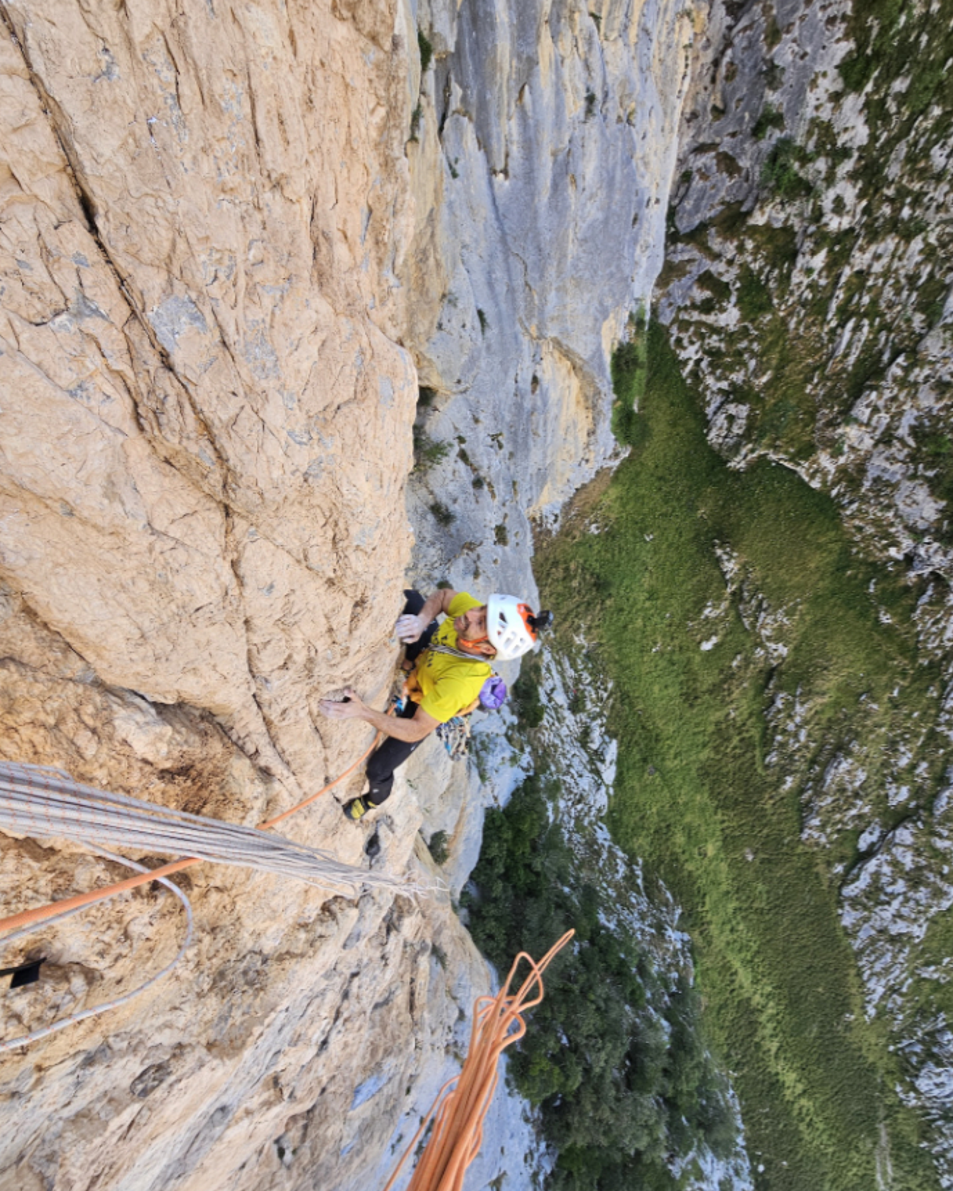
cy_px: 647
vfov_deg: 100.4
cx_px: 463
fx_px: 494
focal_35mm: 14
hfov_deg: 88.0
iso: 50
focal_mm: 2.2
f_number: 2.2
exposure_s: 1/191
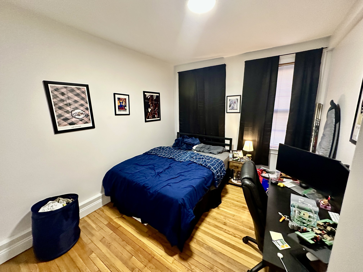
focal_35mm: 14
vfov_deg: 85.7
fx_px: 147
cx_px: 182
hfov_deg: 102.1
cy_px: 136
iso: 500
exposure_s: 1/60
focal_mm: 2.22
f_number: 2.2
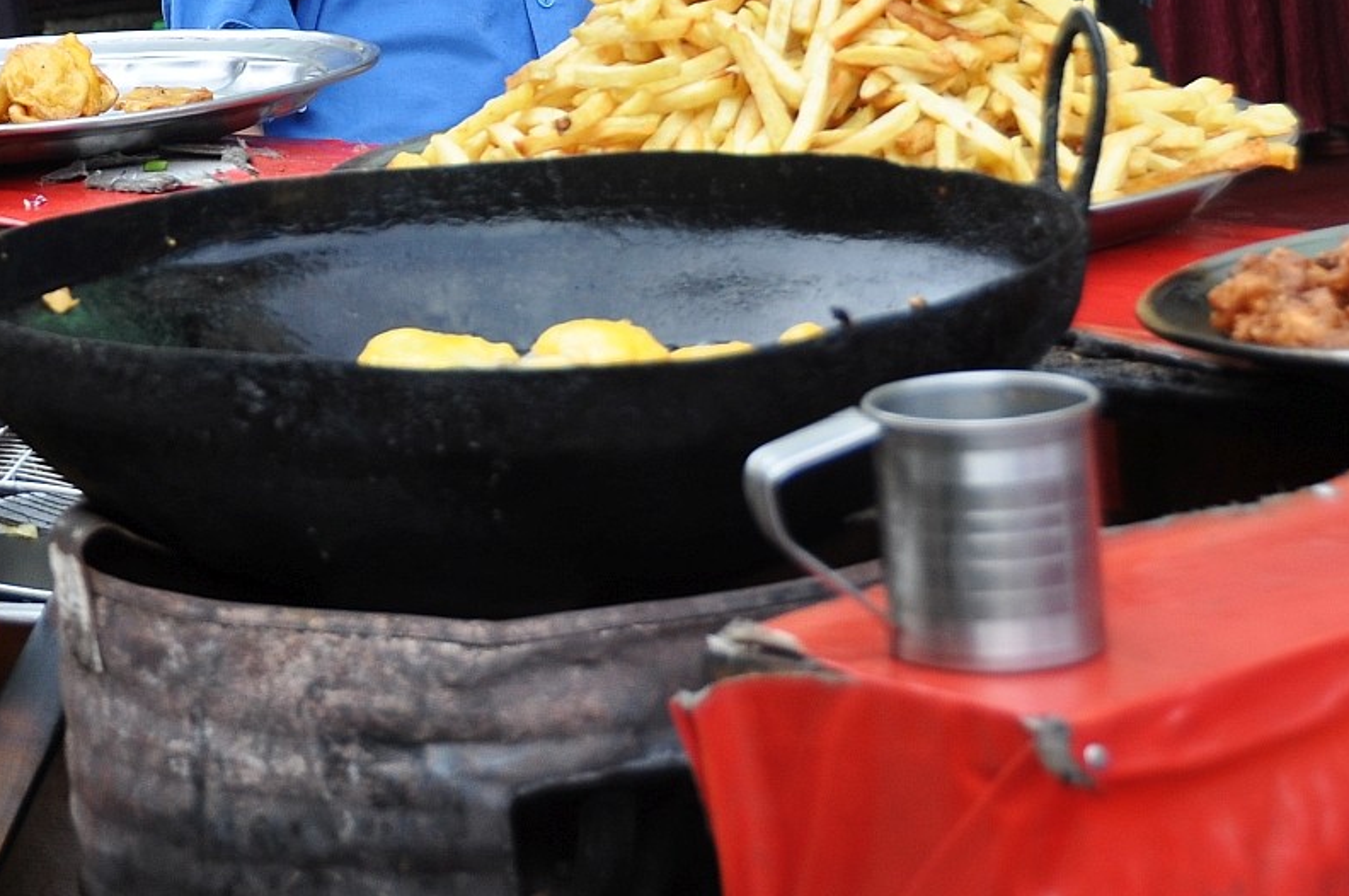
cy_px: -150
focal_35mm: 144
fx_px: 5389
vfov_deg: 9.4
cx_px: 3
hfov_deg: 14.1
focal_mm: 38
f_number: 5.6
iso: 200
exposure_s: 1/125
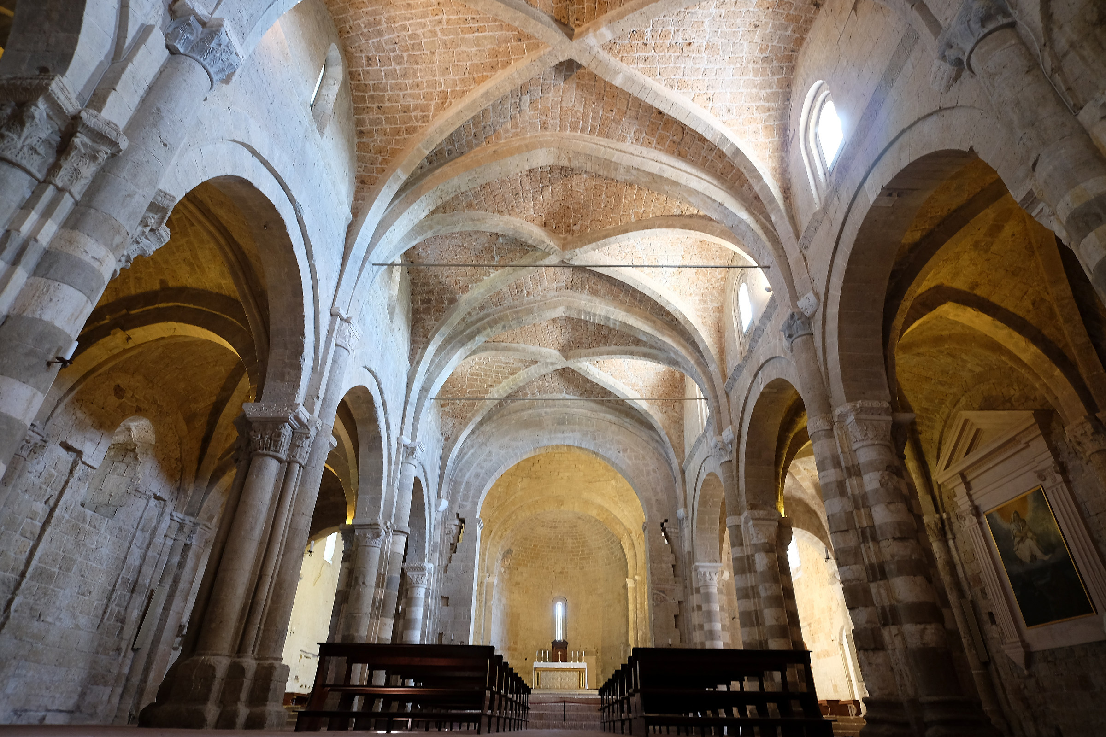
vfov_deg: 67.4
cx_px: 553
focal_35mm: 18
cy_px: 368
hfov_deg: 90.0
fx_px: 553
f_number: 2.8
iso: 800
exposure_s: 1/15
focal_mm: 12
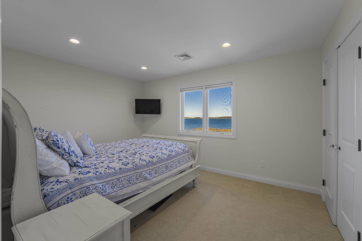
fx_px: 141
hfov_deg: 104.3
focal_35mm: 14
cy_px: 120
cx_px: 181
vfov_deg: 81.2
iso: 250
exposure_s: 1/8
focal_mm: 14
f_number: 9
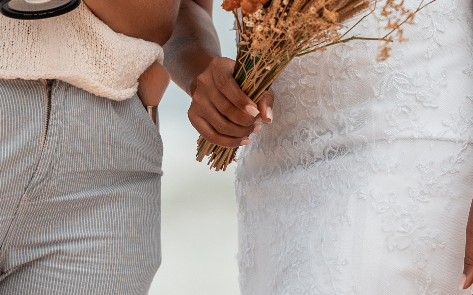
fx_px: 7411
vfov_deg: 2.3
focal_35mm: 575
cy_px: -209
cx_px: 216
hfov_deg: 3.7
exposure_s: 1/400
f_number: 2.2
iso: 100
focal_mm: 135
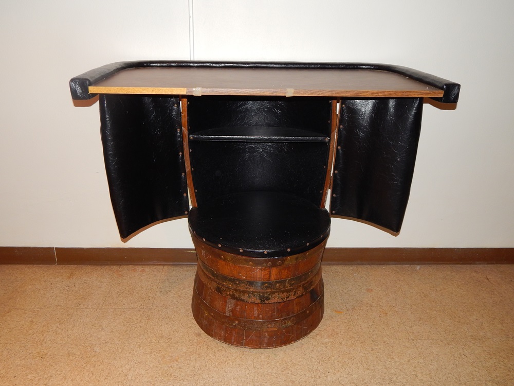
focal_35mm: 28
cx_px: 257
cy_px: 193
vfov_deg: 49.7
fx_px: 416
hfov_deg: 63.4
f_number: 3.2
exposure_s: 1/30
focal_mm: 5.1
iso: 200
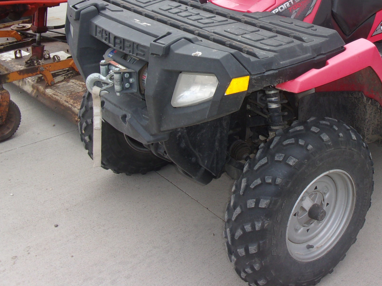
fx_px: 497
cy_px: 84
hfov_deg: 40.5
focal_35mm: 45
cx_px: 302
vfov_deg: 31.8
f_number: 3.9
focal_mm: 5.1
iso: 80
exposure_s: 1/180
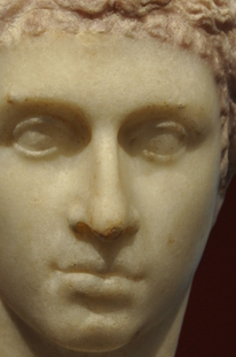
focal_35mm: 198
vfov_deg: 10.4
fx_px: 1956
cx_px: 93
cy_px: 176
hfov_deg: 6.9
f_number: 4.8
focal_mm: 62
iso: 500
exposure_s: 1/60
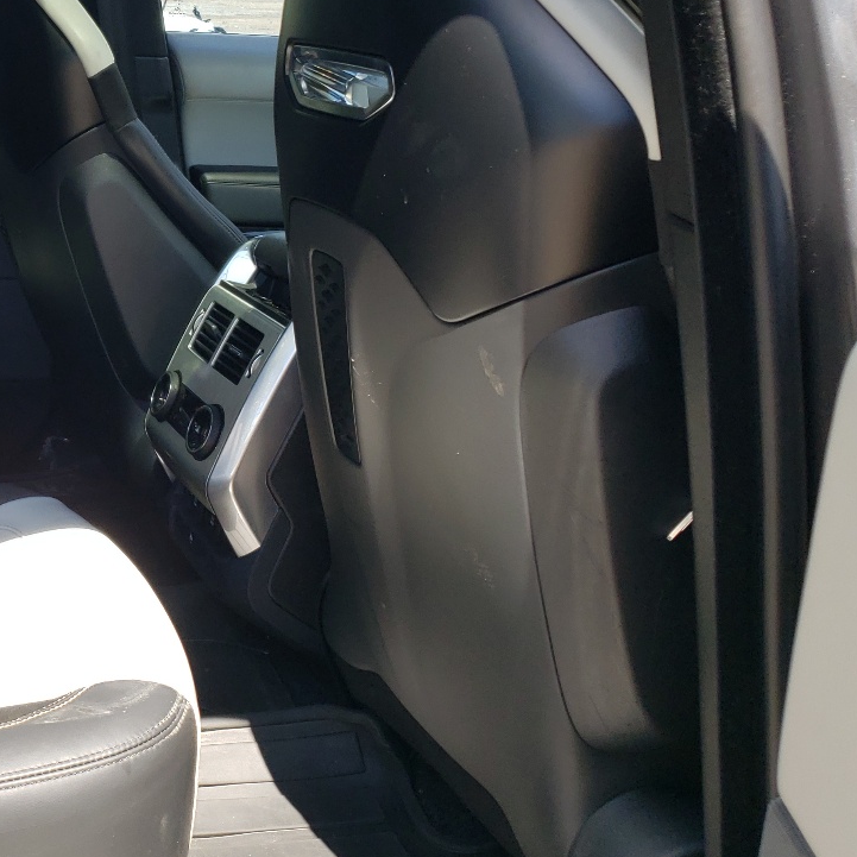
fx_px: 1428
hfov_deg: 30.6
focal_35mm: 51
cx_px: -30
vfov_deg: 33.1
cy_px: 275
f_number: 1.5
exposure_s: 1/526
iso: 50
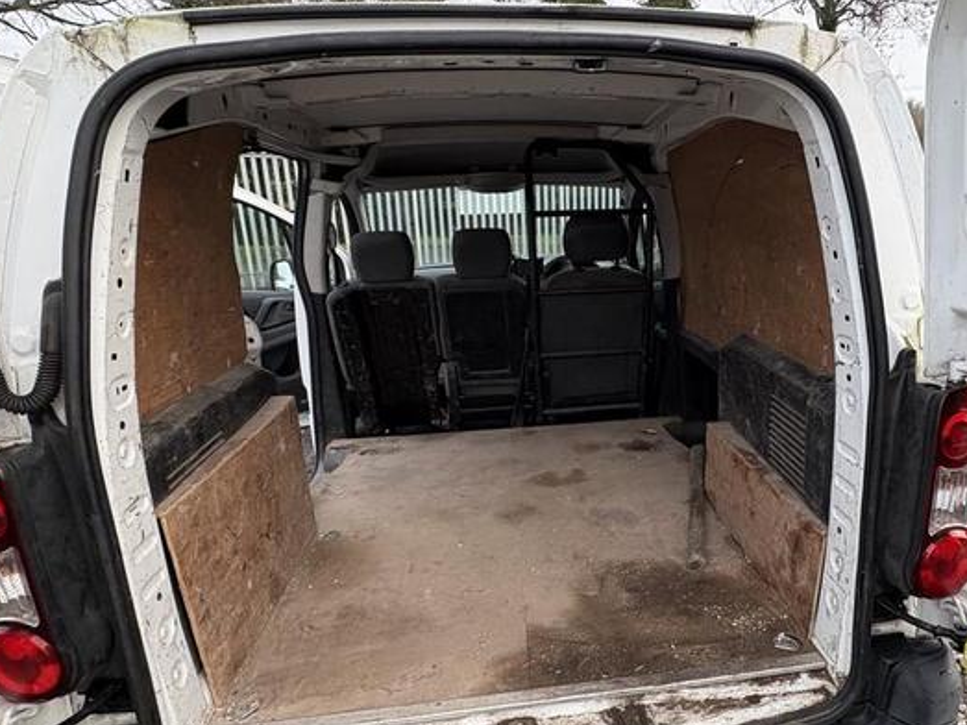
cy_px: 411
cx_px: 597
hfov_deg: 70.6
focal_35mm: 24
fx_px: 670
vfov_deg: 56.6
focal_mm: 2.22
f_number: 2.2
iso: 200
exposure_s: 1/99
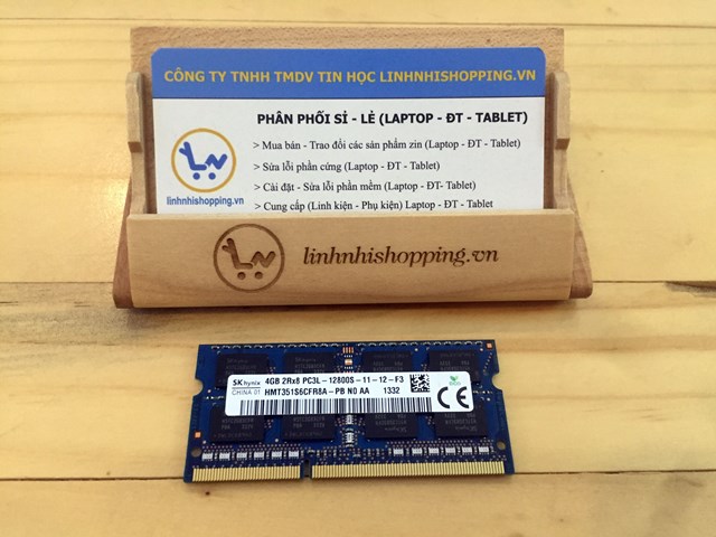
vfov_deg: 48.2
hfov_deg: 61.7
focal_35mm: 29
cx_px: 358
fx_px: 600
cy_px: 268
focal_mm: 4.15
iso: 250
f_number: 2.2
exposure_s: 1/25
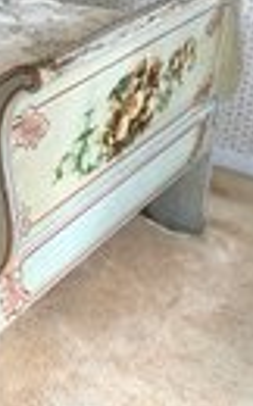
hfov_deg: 14.7
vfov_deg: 25.3
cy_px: 114
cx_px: -151
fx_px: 896
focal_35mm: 81
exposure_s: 1/60
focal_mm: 3
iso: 125
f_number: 1.8
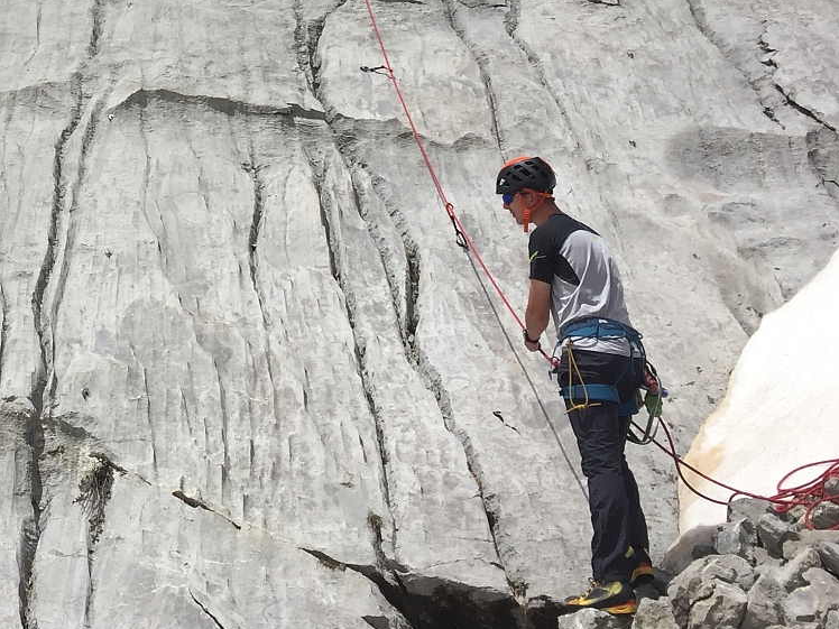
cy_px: 22
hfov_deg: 29.5
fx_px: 1503
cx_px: 35
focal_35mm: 62
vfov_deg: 22.8
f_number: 2.2
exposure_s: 1/3049
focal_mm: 4.15
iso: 32
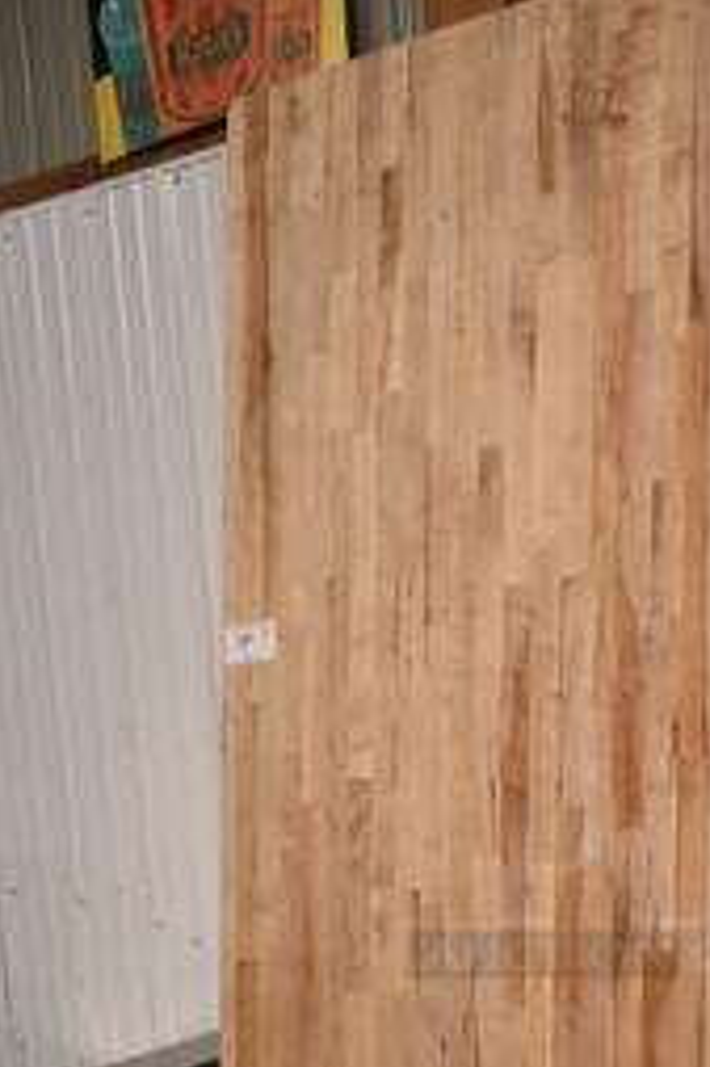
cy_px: 863
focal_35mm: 51
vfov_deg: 37.4
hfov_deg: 25.5
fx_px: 1511
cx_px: 655
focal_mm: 18
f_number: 3.5
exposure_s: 1/125
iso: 1400
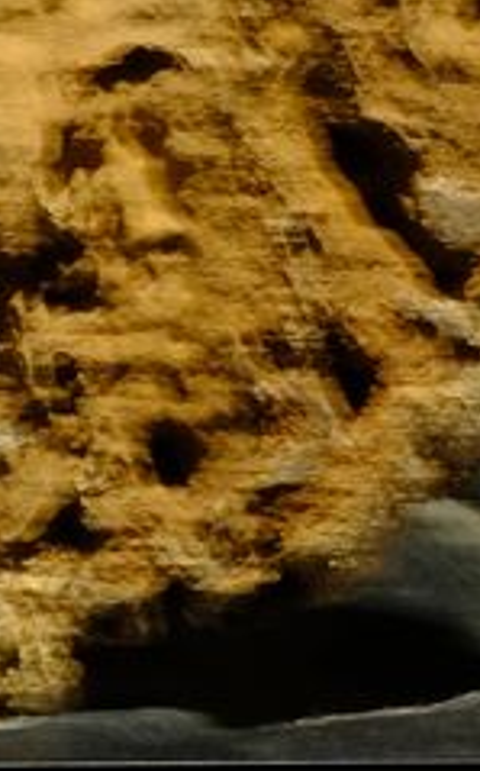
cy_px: -355
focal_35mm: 482
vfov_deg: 4.3
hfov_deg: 2.7
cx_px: -433
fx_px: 10107
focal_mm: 60
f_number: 22
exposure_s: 2.5
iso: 250
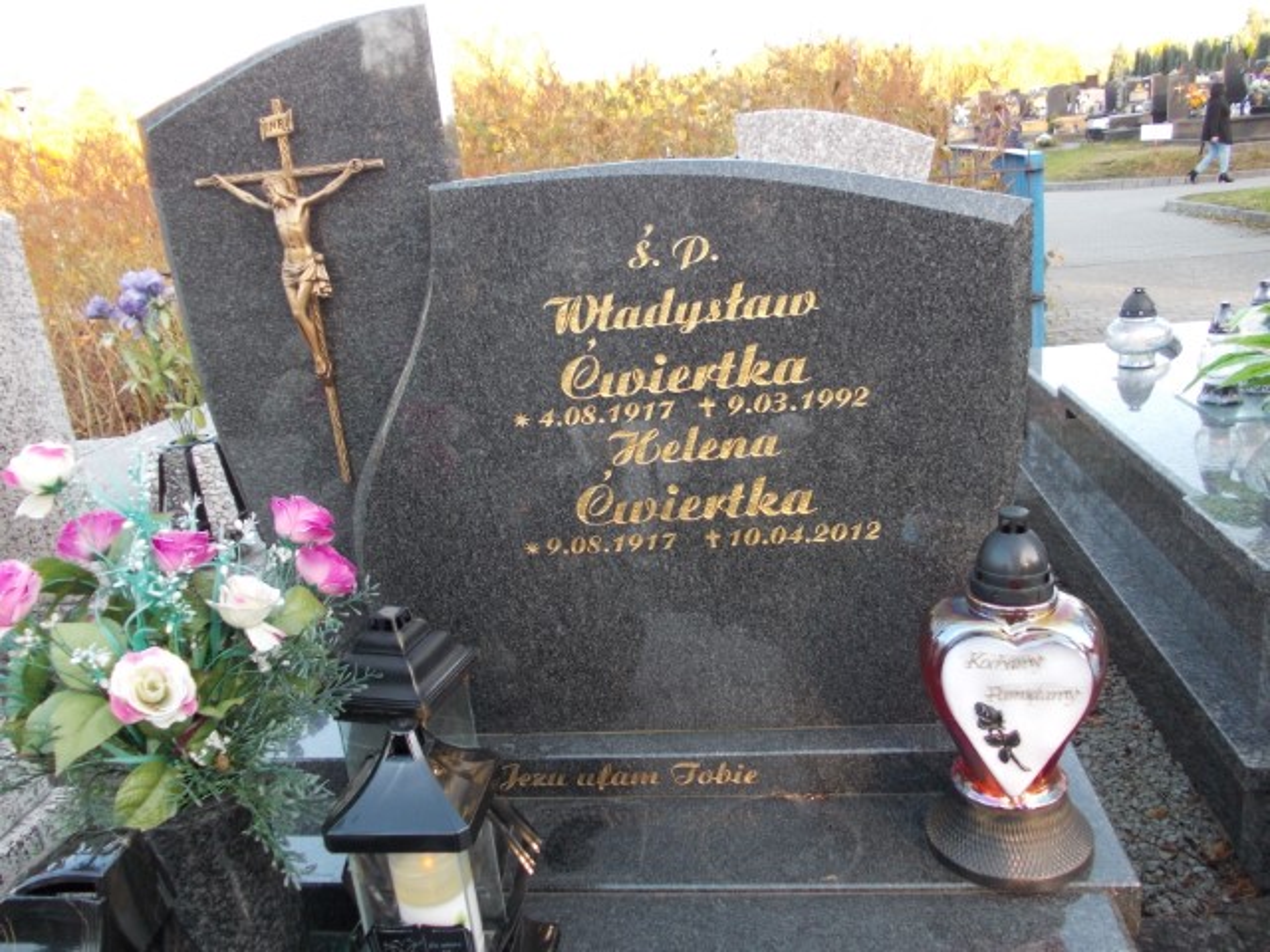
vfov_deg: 49.7
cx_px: 635
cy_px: 476
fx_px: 1027
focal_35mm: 28
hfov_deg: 63.4
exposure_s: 1/60
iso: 80
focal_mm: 4
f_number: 2.7
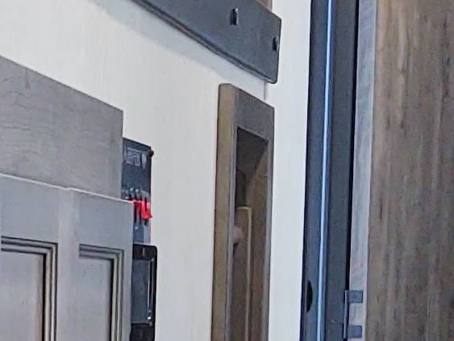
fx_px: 2518
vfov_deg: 7.4
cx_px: -517
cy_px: 675
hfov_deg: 9.5
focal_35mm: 192
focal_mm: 4.75
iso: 219
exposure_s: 1/60
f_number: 1.7
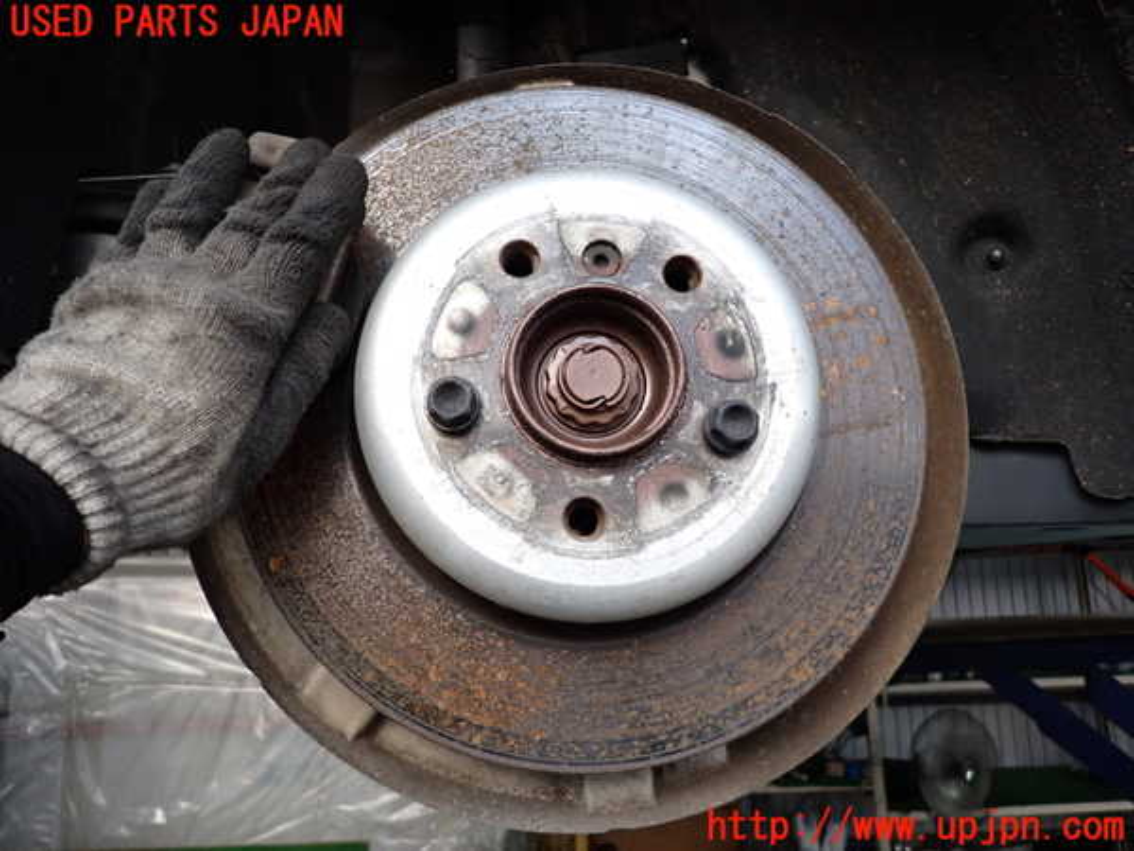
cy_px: 426
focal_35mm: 25
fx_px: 819
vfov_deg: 54.9
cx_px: 567
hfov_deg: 69.4
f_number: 2
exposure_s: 1/125
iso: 320
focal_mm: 4.5
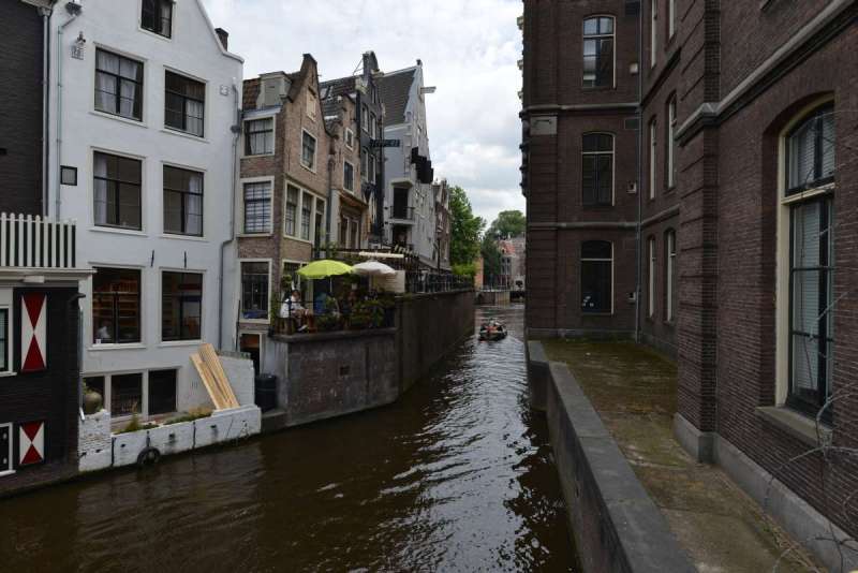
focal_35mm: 22
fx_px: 524
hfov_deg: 78.6
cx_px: 429
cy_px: 286
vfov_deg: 57.3
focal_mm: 22
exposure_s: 1/100
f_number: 11
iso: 125
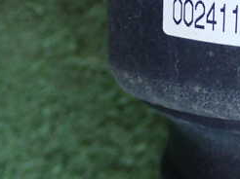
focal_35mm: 122
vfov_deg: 11.9
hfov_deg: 15.8
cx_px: 256
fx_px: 845
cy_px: -15
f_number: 3.2
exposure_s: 1/160
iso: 500
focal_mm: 9.01
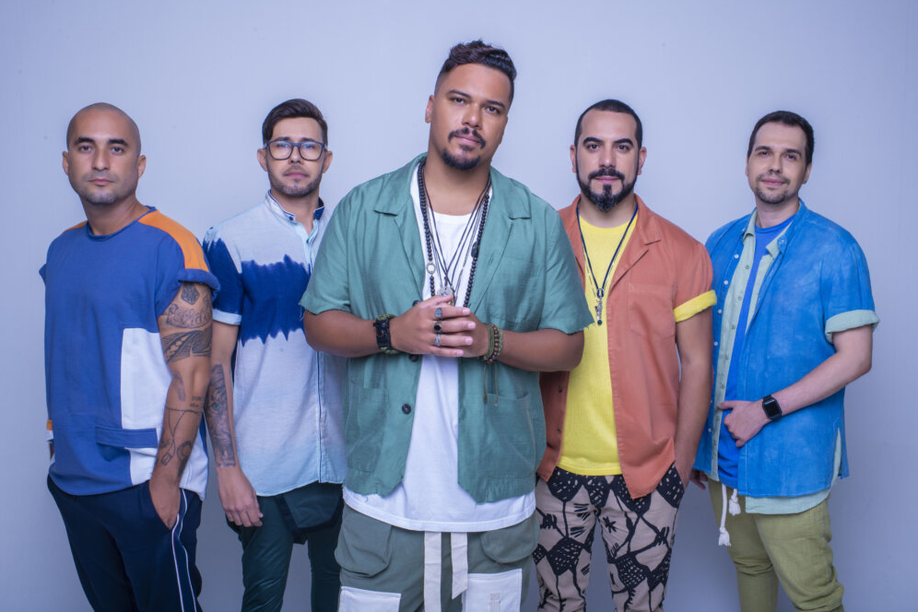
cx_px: 464
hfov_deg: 53.1
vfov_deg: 36.9
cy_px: 311
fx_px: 918
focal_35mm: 36
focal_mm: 35
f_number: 11
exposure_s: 1/250
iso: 250
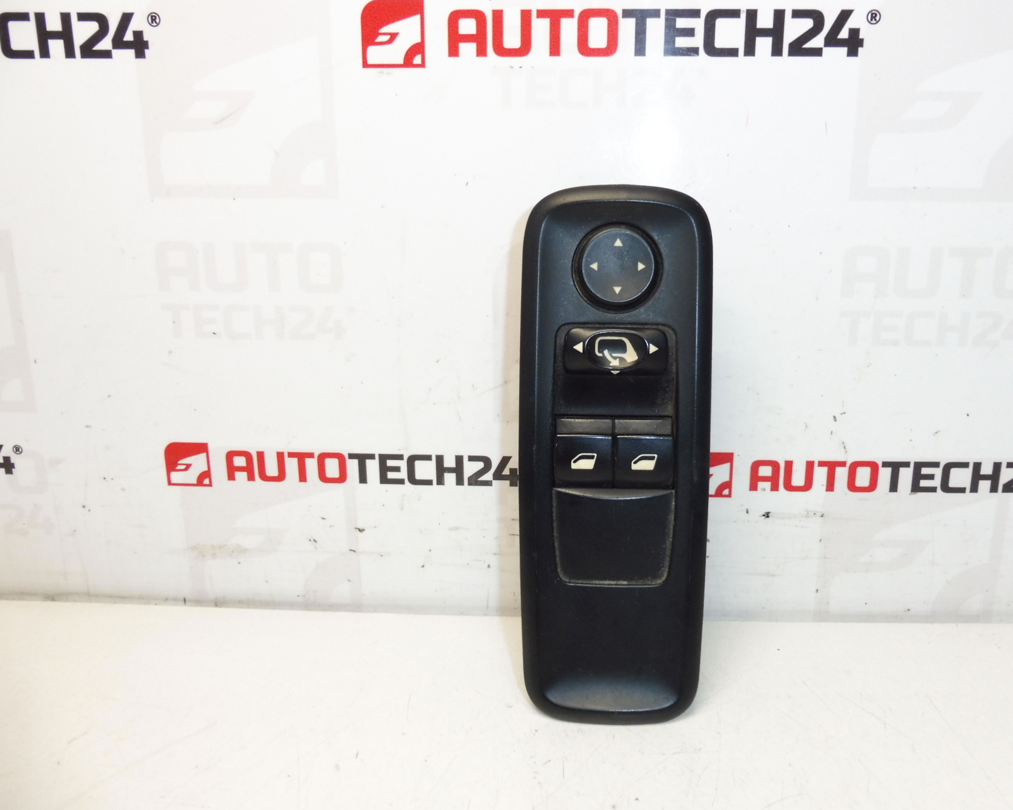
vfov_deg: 54.9
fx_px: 780
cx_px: 555
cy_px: 392
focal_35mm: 26
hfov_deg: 65.9
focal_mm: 4.3
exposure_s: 1/80
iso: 200
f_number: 4
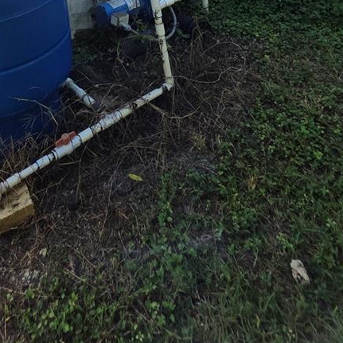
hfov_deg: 50.2
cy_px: -67
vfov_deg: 38.2
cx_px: 114
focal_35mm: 32
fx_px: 359
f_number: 1.9
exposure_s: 1/1659
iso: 40
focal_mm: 2.2
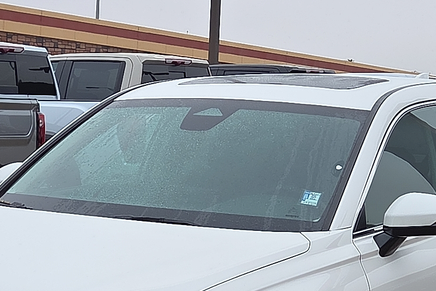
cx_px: 176
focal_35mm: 107
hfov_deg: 19.1
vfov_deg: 12.6
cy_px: 327
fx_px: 1296
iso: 76
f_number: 1.8
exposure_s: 1/1000
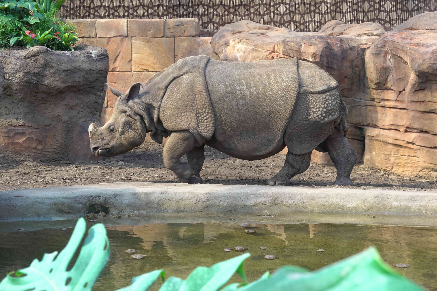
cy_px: 146
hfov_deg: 26.6
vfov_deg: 17.9
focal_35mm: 76
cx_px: 218
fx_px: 923
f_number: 5
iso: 320
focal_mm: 27.98
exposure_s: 1/80
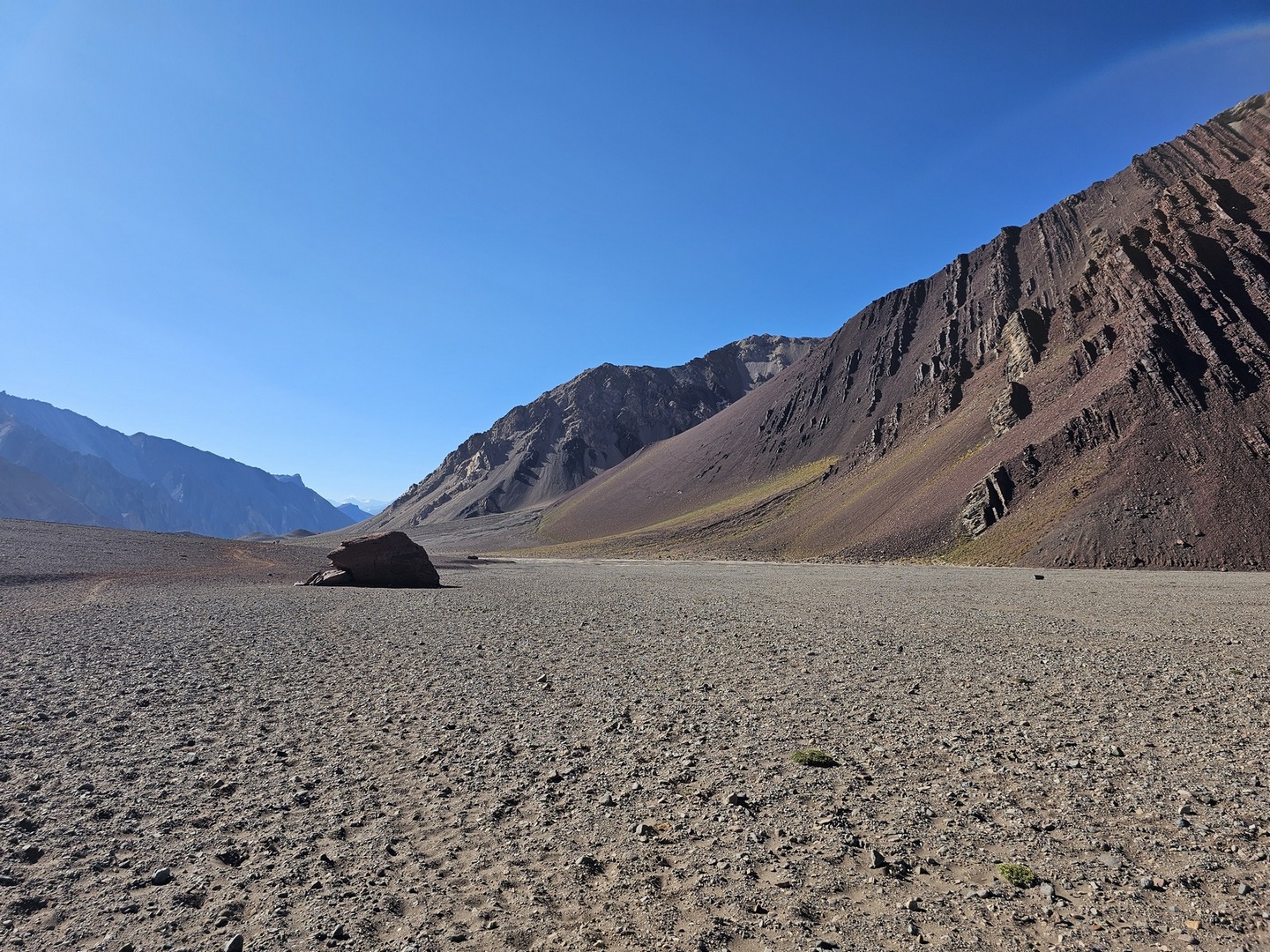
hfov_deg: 73.9
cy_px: 476
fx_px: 844
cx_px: 635
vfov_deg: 58.9
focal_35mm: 23
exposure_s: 1/965
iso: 10
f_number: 1.7
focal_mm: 6.3
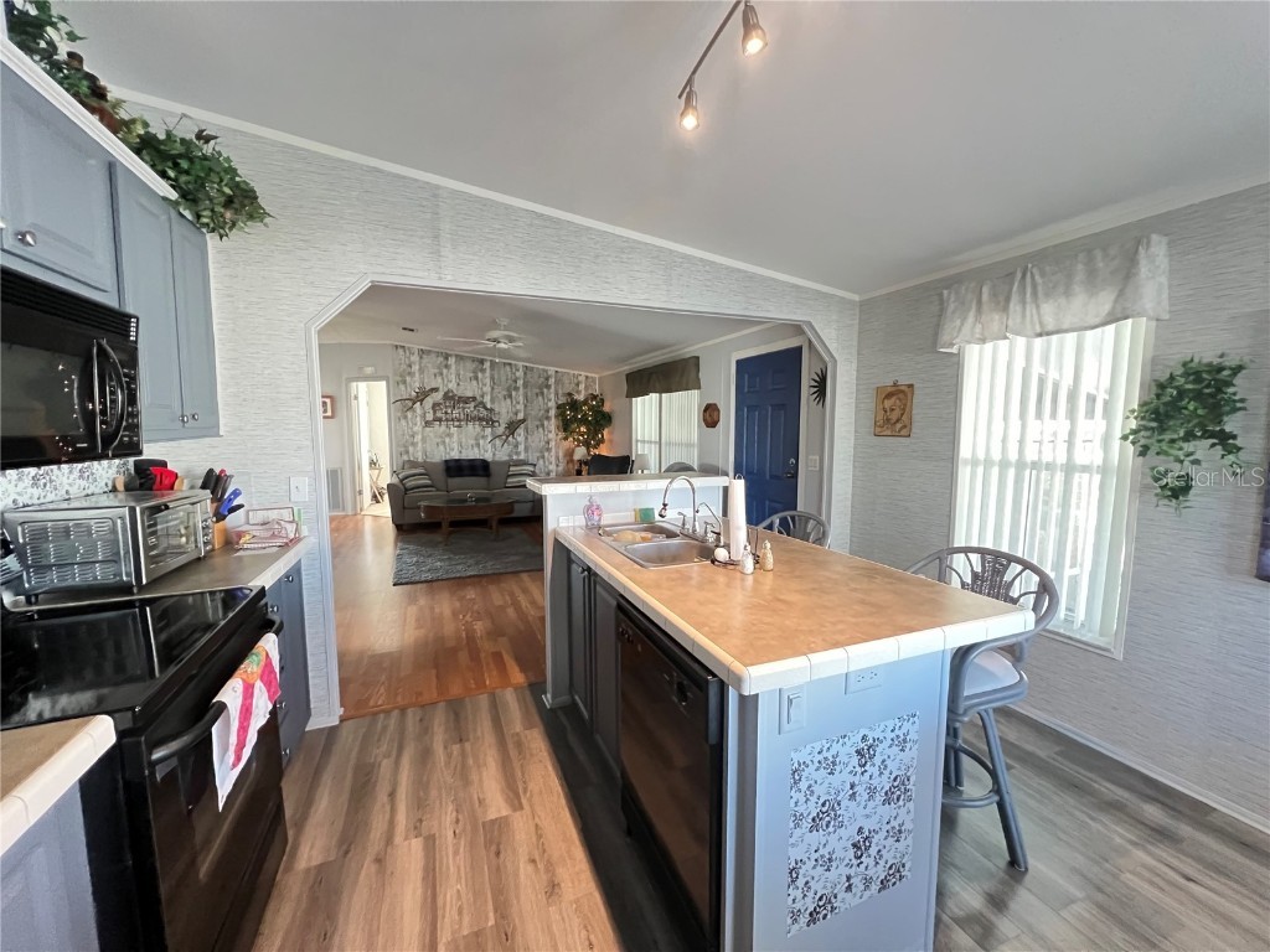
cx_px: 635
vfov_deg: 89.9
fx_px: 477
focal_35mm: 13
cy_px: 476
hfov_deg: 106.2
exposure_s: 1/60
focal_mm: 1.57
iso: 1000
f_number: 1.8
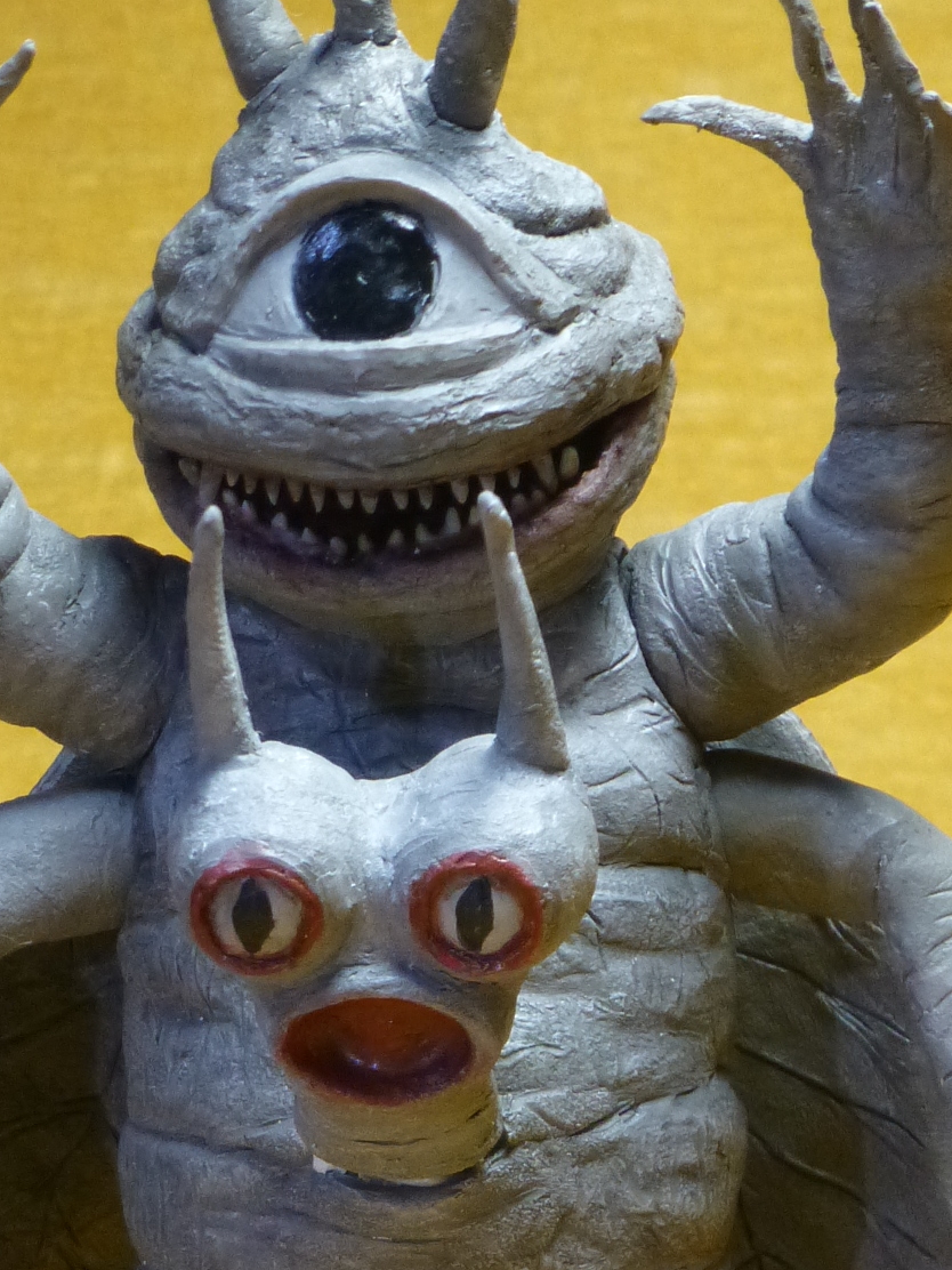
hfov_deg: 9.8
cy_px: 1060
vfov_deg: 12.9
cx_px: 457
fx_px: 5574
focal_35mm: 152
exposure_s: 1/60
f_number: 4.9
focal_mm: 11.7
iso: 400
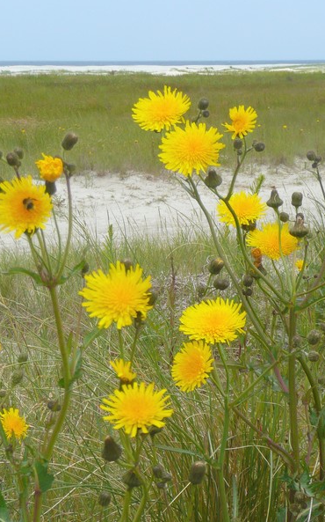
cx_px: 195
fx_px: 1461
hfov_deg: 12.7
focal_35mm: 103
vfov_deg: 20.2
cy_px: 259
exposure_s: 1/500
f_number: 4.6
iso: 100
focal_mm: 11.8
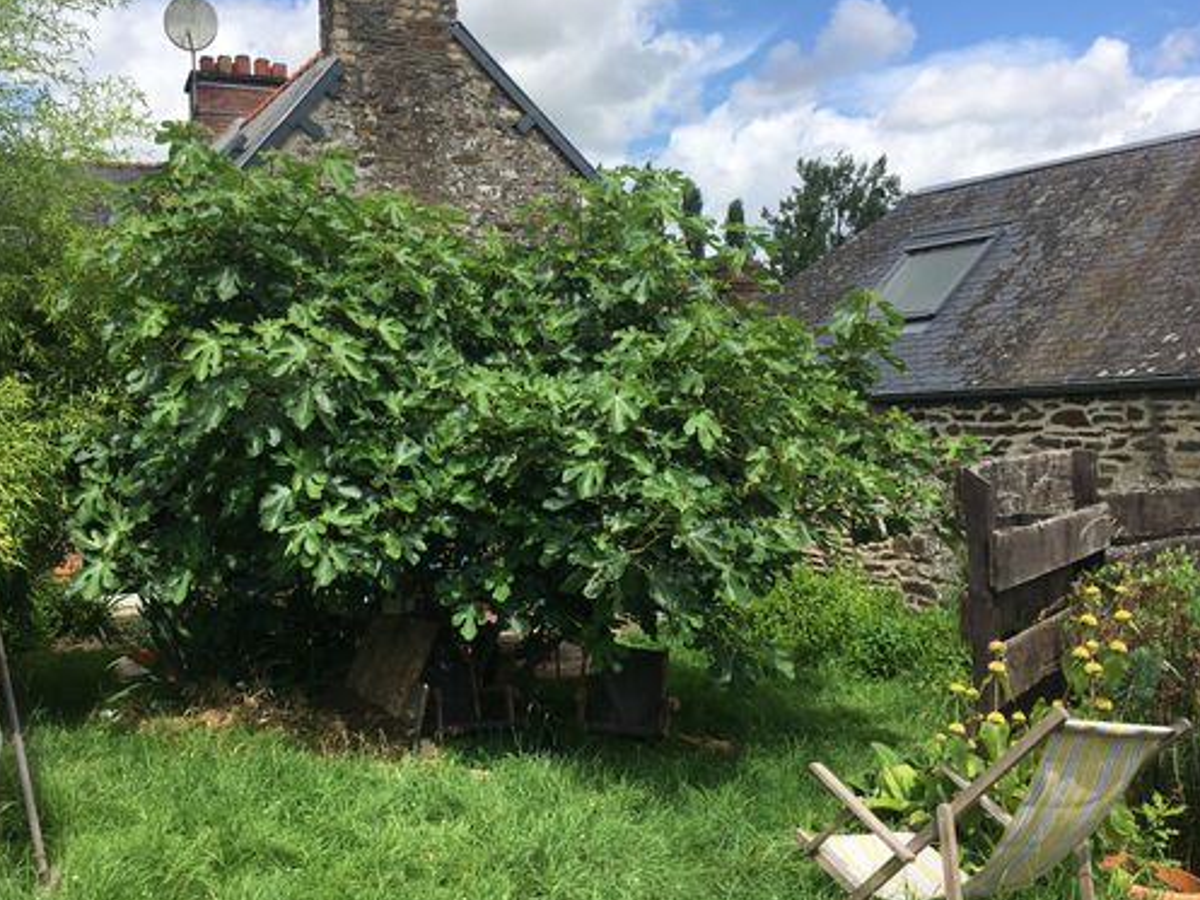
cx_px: 517
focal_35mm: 35
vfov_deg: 40.7
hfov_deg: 52.4
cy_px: 439
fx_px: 1214
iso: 25
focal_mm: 4.15
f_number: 2.2
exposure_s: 1/1183
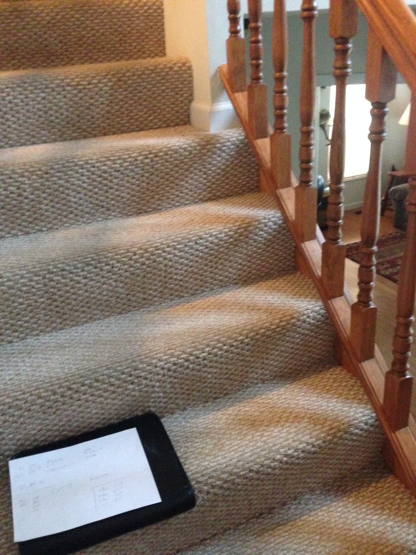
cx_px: 208
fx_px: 529
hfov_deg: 42.9
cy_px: 278
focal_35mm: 33
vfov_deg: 55.4
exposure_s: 1/15
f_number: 2.4
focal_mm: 4.12
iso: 800
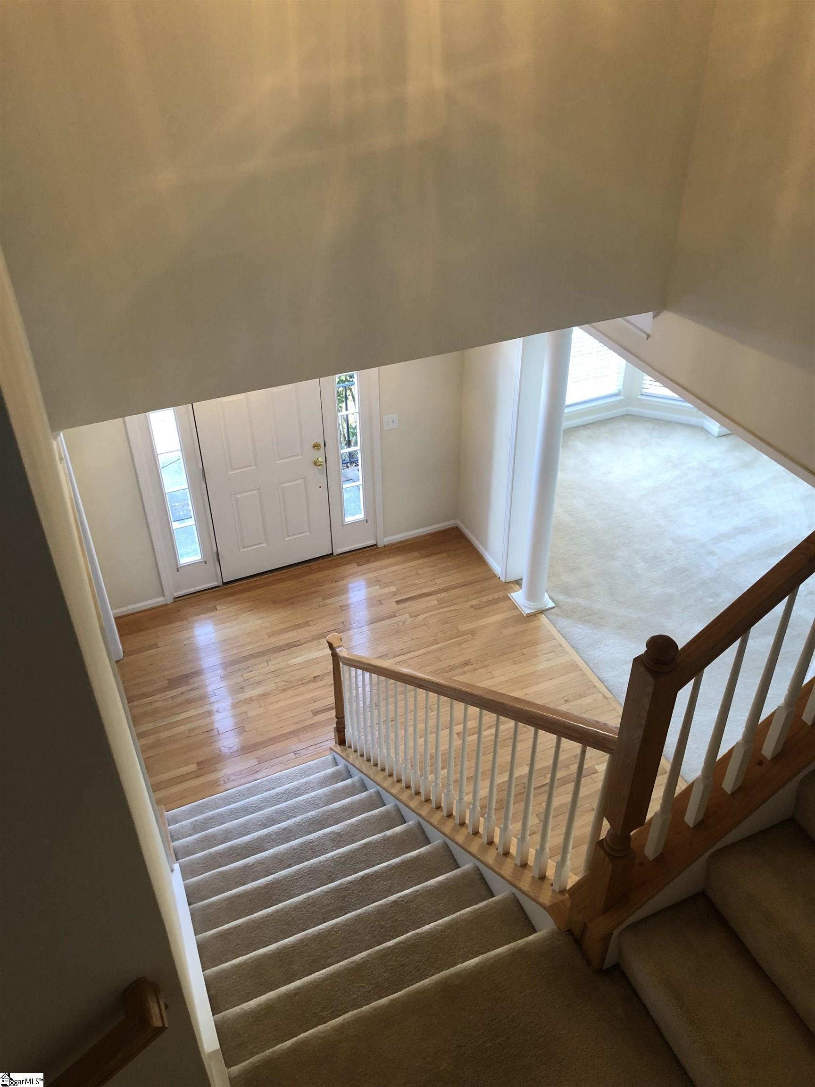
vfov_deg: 63.4
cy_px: 544
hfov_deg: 49.7
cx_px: 408
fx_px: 879
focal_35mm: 28
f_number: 1.8
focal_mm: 4
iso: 40
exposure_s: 1/15
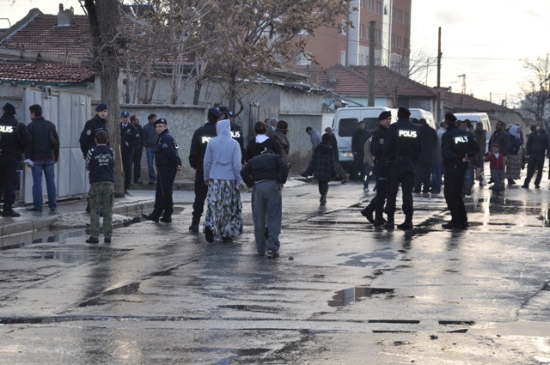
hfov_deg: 19.5
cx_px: 275
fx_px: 1602
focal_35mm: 105
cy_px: 182
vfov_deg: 13.0
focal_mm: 70
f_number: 8
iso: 200
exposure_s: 1/200
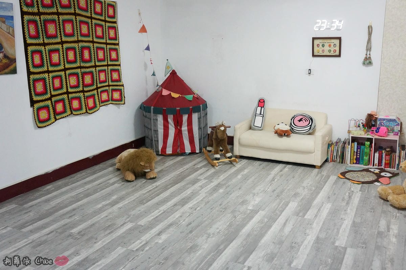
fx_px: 406
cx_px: 203
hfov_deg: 53.1
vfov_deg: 36.9
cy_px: 135
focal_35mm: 36
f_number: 4
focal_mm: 24
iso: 1250
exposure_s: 1/60
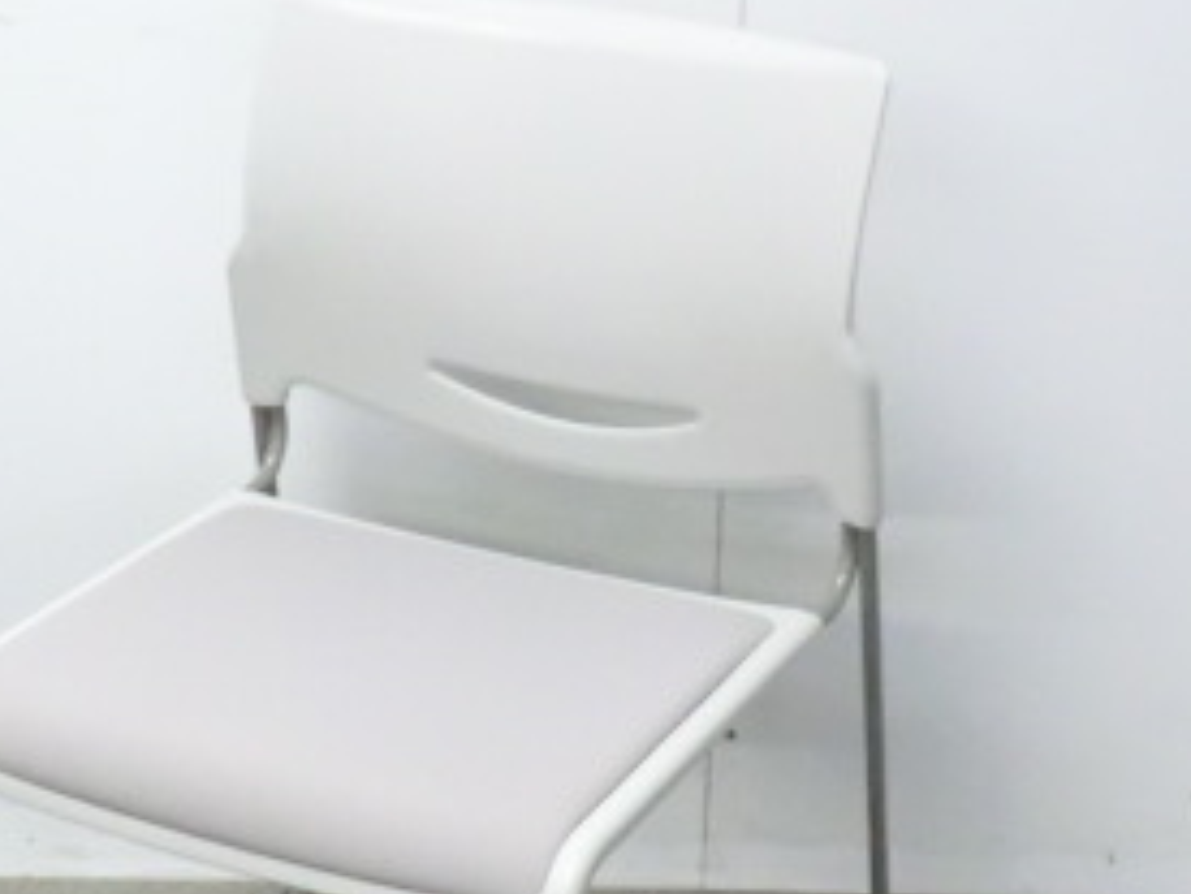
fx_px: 3028
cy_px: 544
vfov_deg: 16.8
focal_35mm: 88
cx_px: 453
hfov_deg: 22.2
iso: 800
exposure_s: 1/40
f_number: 3.9
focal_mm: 6.9
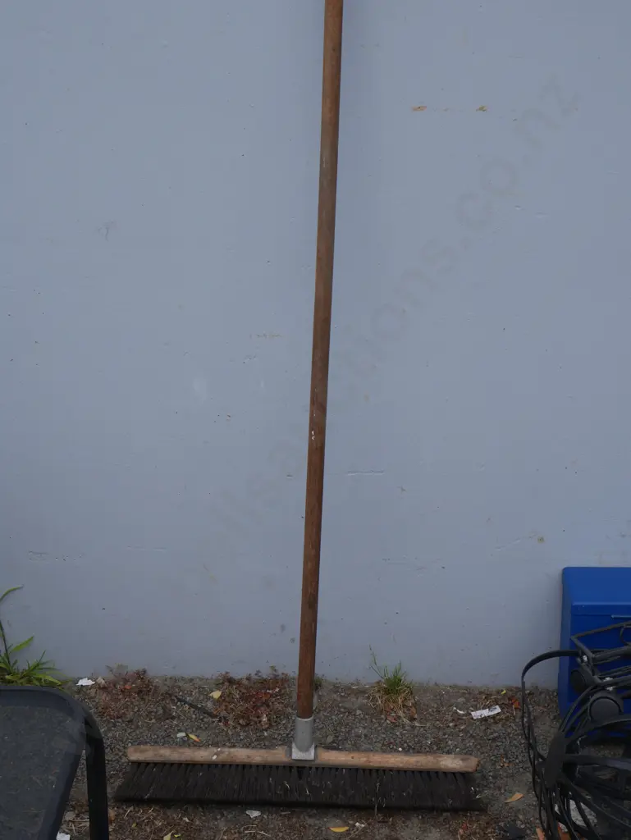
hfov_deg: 28.1
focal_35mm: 52
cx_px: 316
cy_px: 420
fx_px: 1263
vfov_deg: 36.8
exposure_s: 1/250
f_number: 8
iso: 200
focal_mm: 26
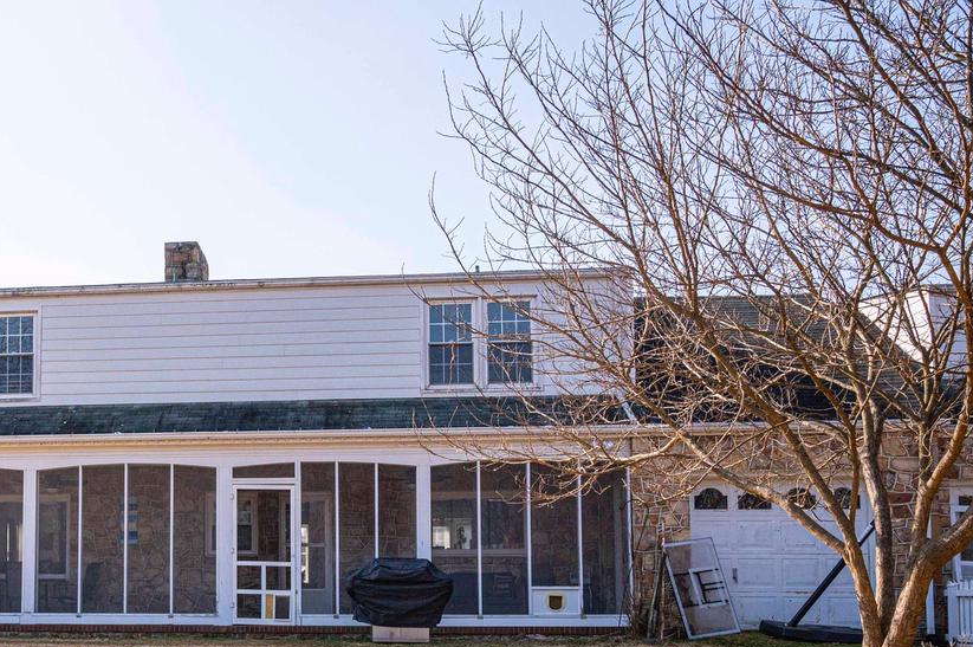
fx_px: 1134
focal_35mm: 42
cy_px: 510
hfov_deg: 44.5
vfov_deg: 31.1
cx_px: 219
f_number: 7.1
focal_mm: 24
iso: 1000
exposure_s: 1/4000
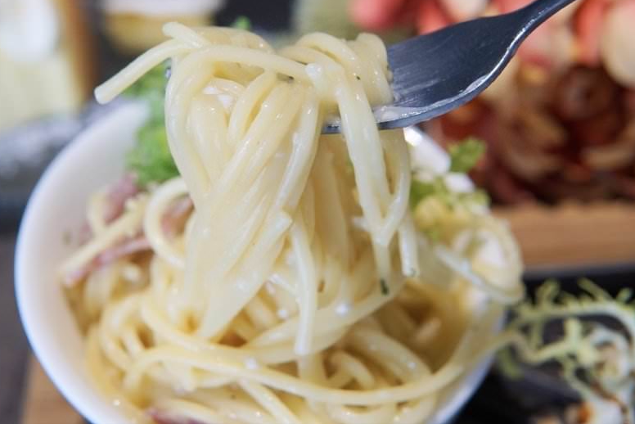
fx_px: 1023
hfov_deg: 34.4
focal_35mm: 58
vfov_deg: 23.3
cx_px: 266
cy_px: 151
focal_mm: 30
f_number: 4
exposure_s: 1/160
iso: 640
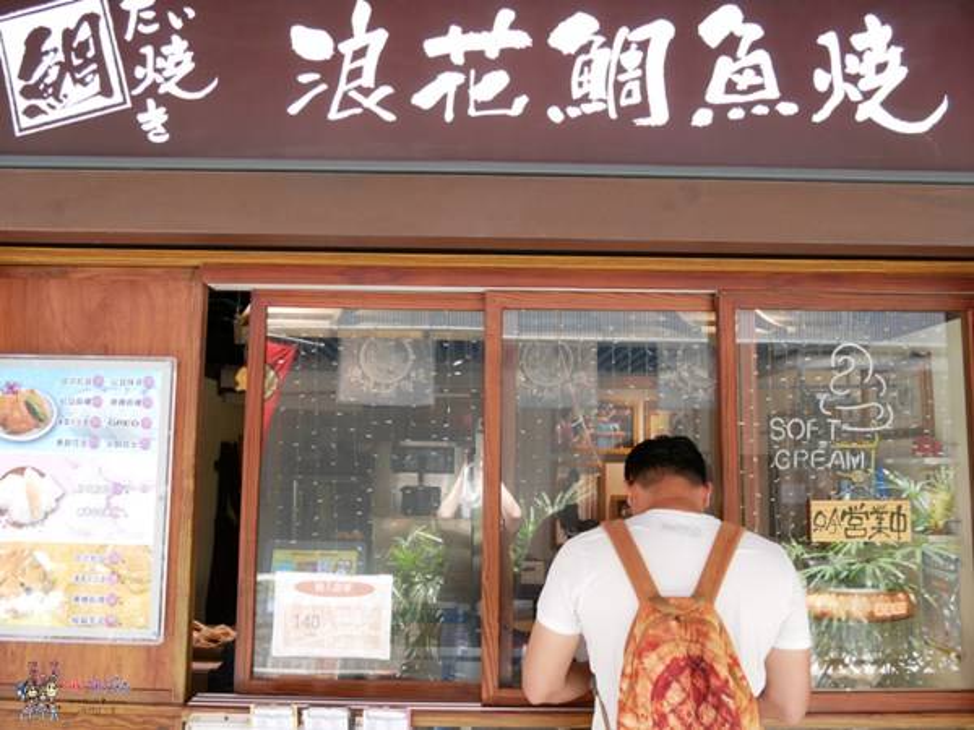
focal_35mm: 30
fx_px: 844
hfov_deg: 60.0
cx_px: 487
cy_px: 365
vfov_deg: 46.8
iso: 200
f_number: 4.5
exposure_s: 1/40
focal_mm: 15
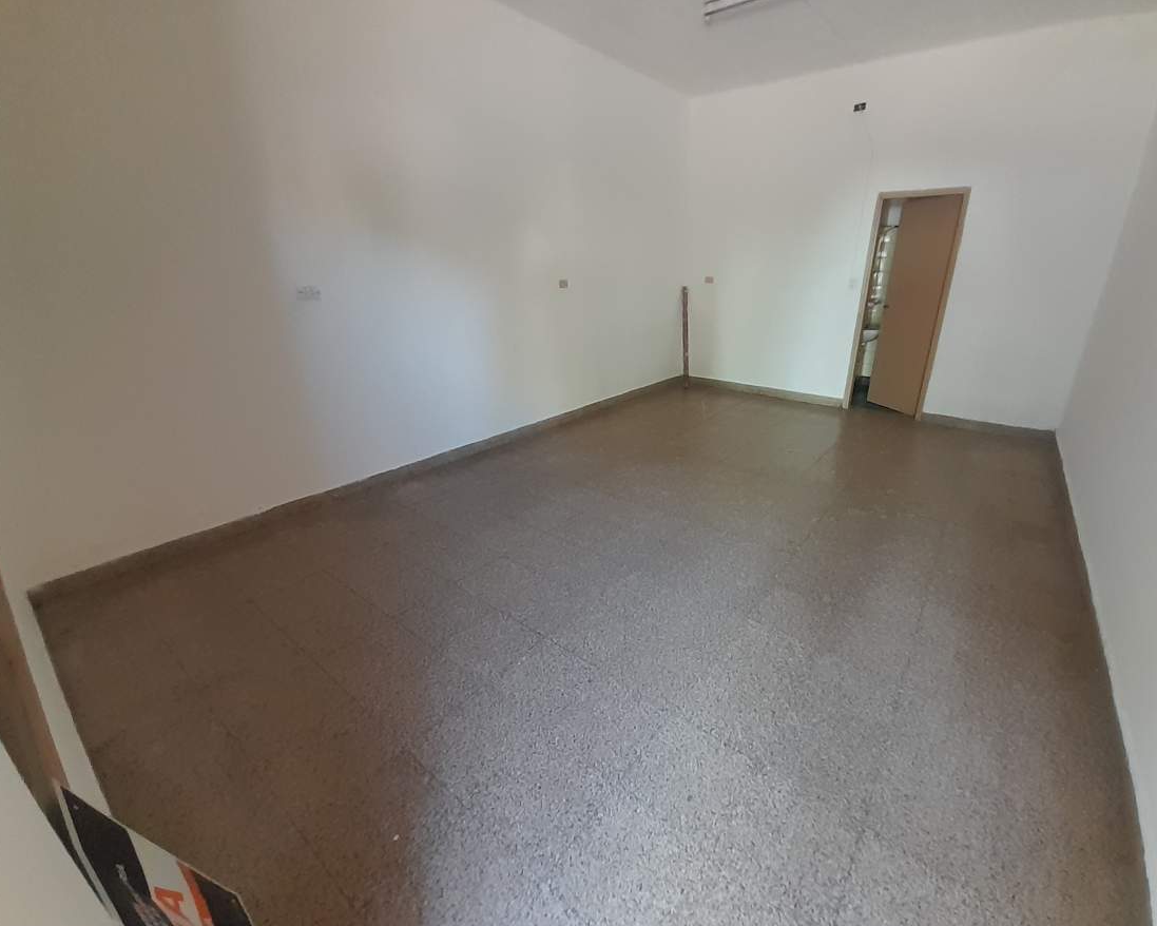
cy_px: 460
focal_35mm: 14
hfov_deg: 100.4
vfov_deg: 88.0
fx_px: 479
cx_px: 631
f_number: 2.2
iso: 200
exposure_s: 1/25
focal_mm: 1.13
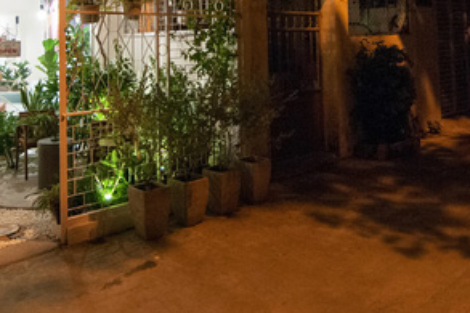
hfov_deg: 51.6
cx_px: 207
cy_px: 13
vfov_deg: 33.3
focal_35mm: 37
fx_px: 484
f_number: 4
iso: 800
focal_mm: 11
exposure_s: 1/15
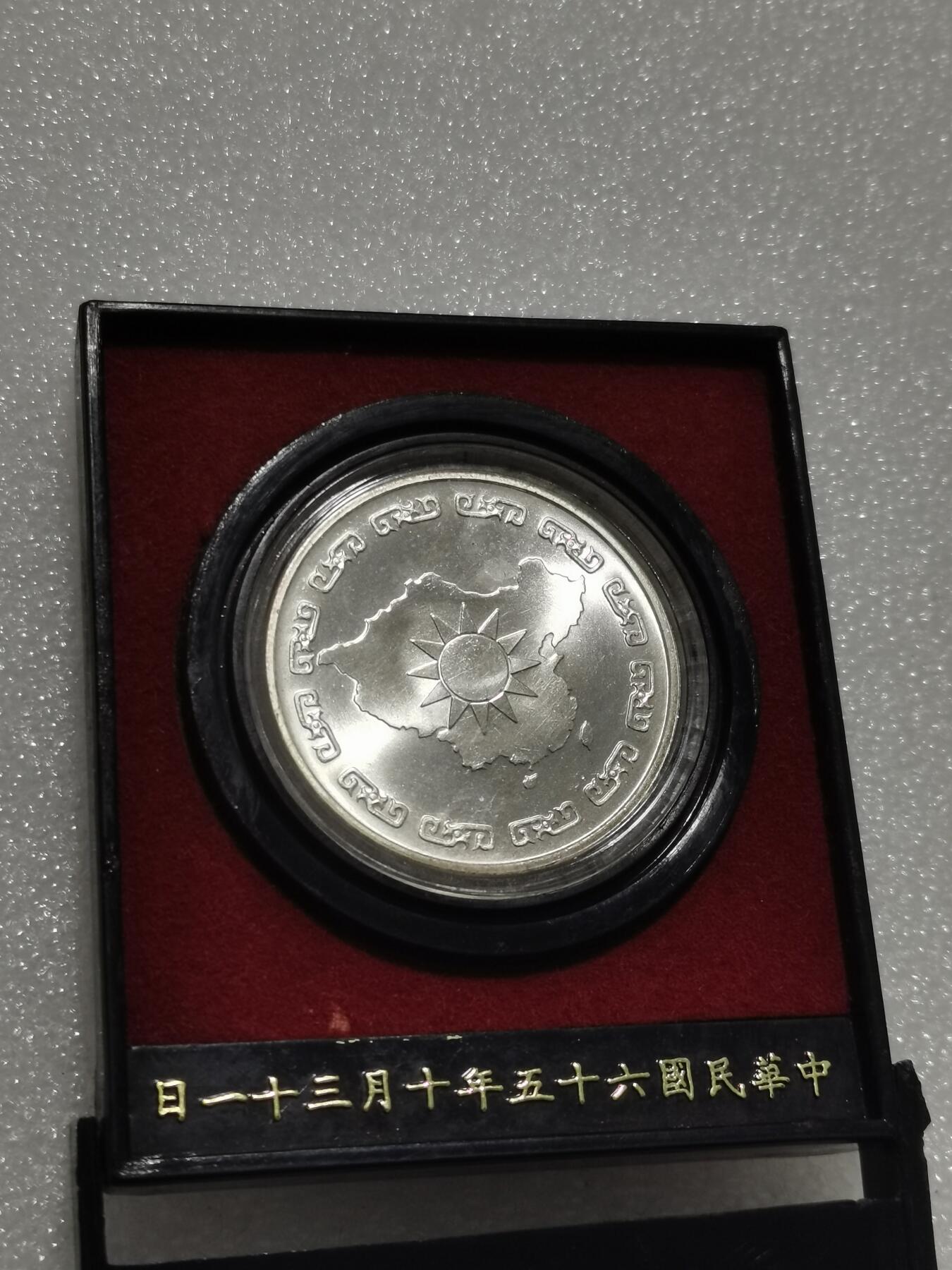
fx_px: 2237
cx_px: 476
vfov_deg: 31.7
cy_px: 635
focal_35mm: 61
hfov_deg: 24.0
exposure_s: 1/180
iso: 64
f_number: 1.8
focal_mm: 5.58
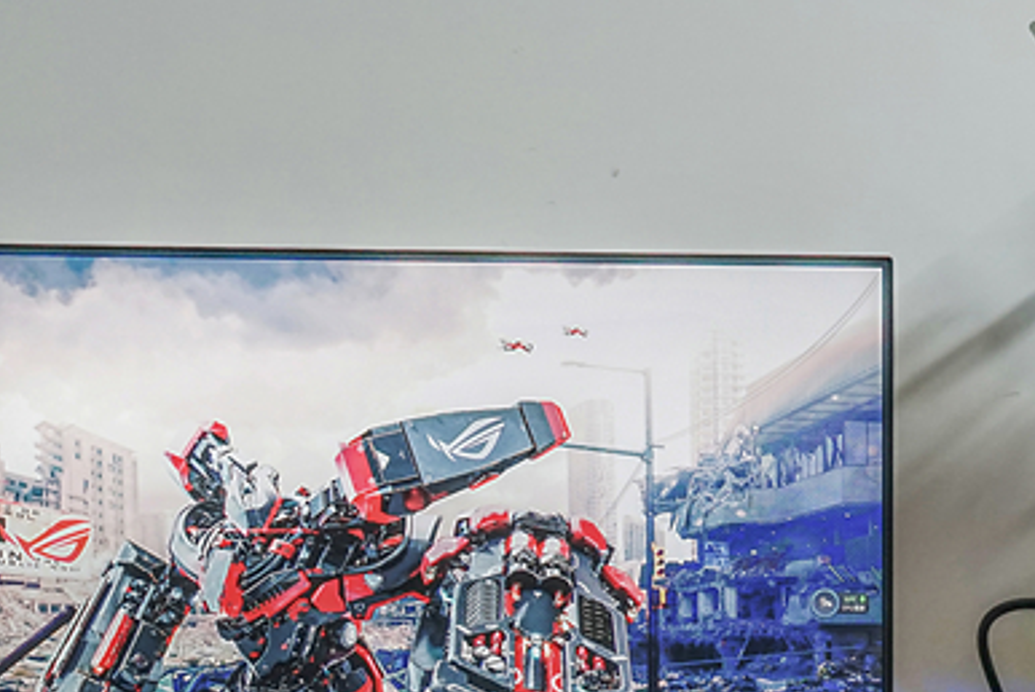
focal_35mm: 71
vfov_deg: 18.5
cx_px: 888
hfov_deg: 27.6
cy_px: 771
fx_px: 2043
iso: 640
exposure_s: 1/30
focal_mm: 28
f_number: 4.5
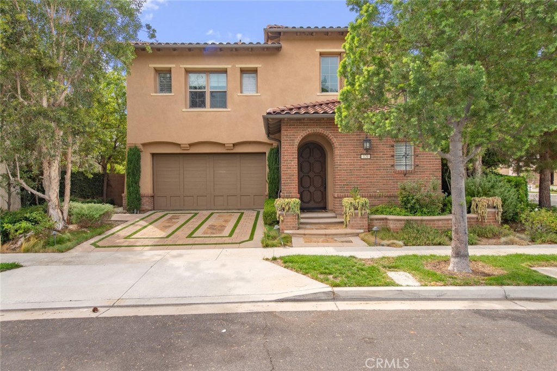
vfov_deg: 59.4
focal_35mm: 21
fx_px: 325
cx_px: 278
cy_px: 186
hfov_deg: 81.2
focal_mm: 21
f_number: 5.6
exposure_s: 1/320
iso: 100
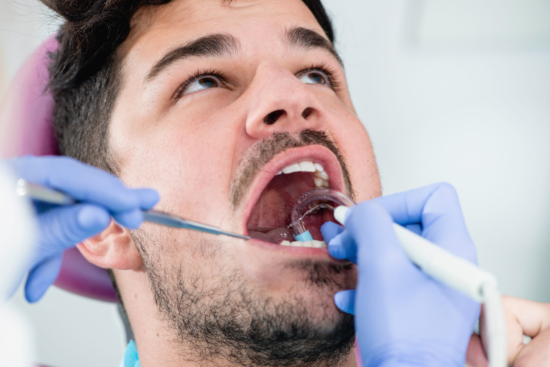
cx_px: 275
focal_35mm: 105
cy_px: 184
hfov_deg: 19.4
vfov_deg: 13.1
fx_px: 1605
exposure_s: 1/160
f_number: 5.6
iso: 320
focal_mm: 105
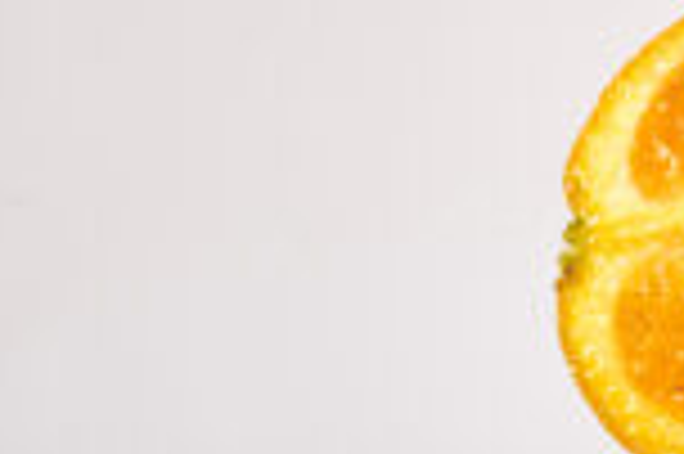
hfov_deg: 3.8
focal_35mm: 532
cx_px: 1246
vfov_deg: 2.6
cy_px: -548
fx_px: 10097
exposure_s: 1/160
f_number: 20
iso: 64
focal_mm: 105
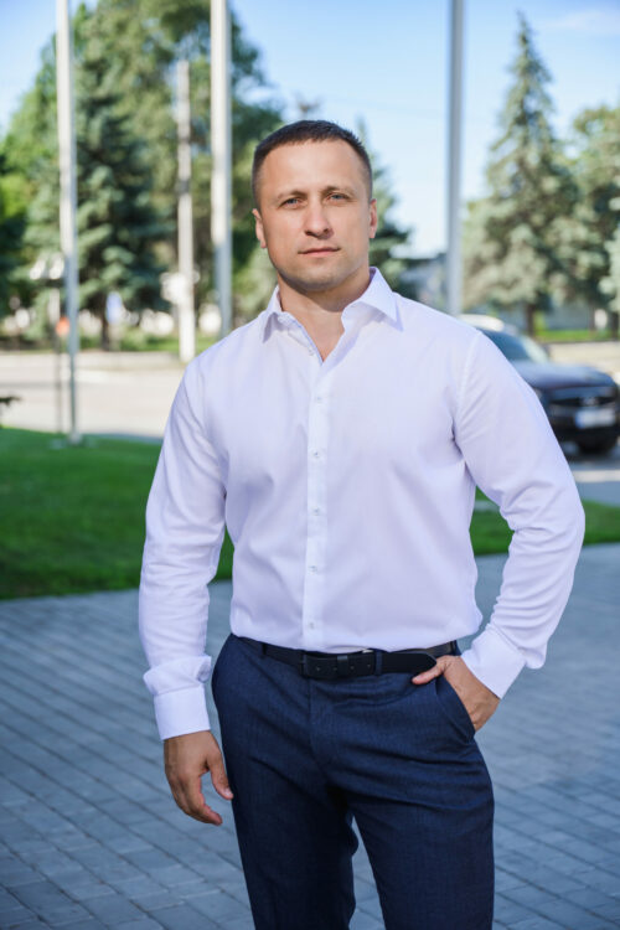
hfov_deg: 22.6
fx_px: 1550
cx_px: 310
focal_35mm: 60
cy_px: 465
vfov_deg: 33.4
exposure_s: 1/800
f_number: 2.8
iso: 125
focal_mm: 60
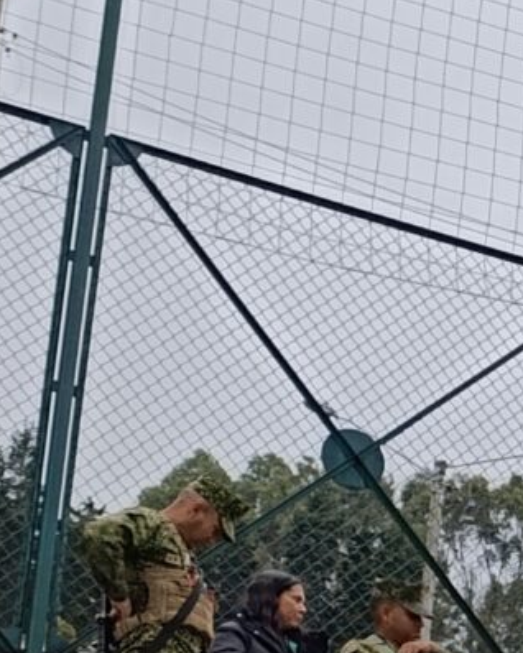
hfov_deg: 9.1
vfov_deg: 13.0
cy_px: 778
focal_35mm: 145
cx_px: 1439
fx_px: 2803
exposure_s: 1/212
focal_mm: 6.14
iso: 50
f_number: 1.6
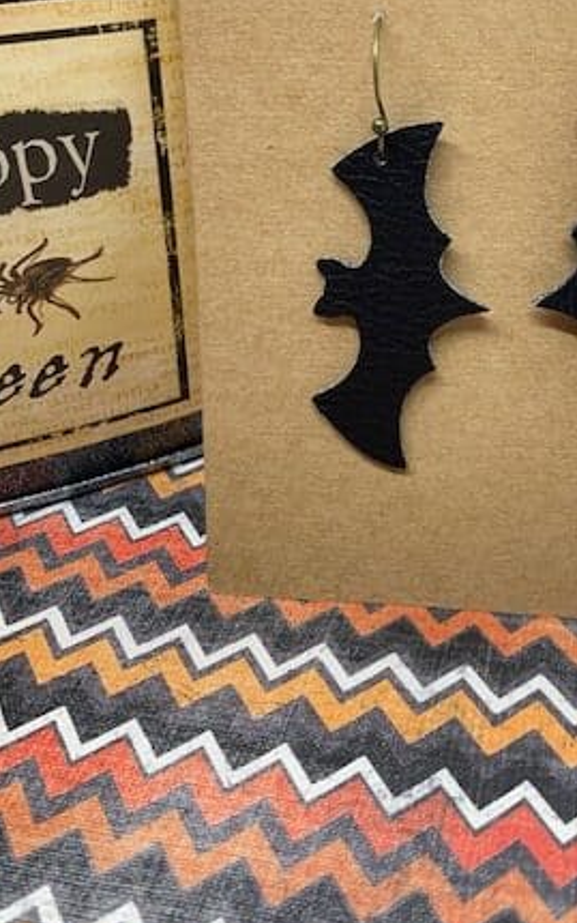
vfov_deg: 47.7
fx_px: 1031
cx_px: 408
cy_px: 337
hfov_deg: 30.9
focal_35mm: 41
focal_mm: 4.25
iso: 64
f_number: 1.8
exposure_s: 1/120
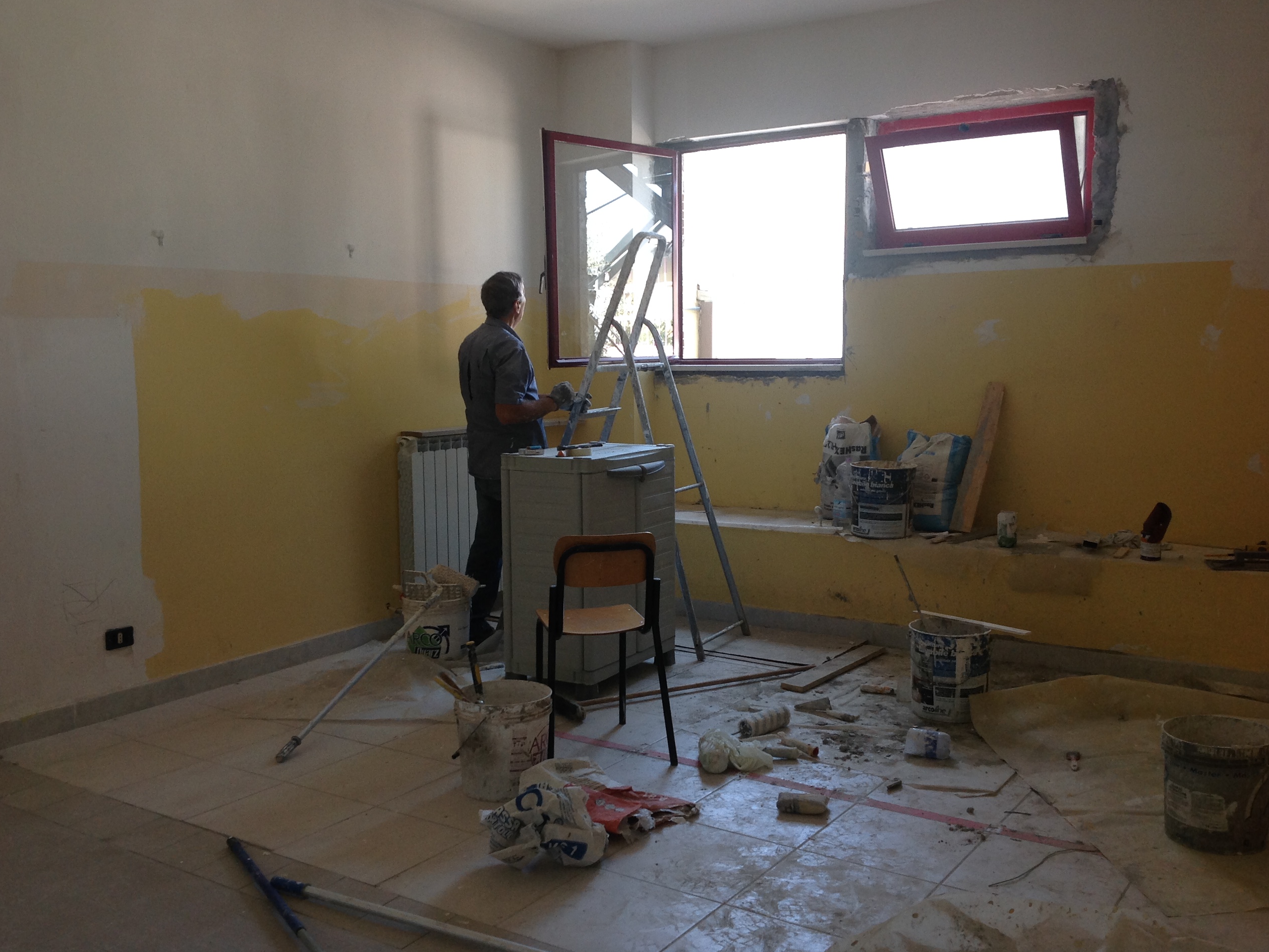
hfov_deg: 51.4
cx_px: 628
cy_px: 469
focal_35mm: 36
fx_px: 1320
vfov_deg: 39.7
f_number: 2.4
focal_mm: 4.28
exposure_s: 1/40
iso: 64
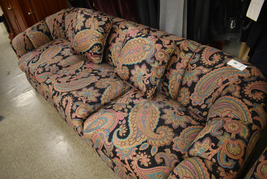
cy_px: 90
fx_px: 200
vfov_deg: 48.0
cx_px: 134
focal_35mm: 27
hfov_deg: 67.3
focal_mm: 18
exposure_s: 1/125
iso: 3600
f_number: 3.5
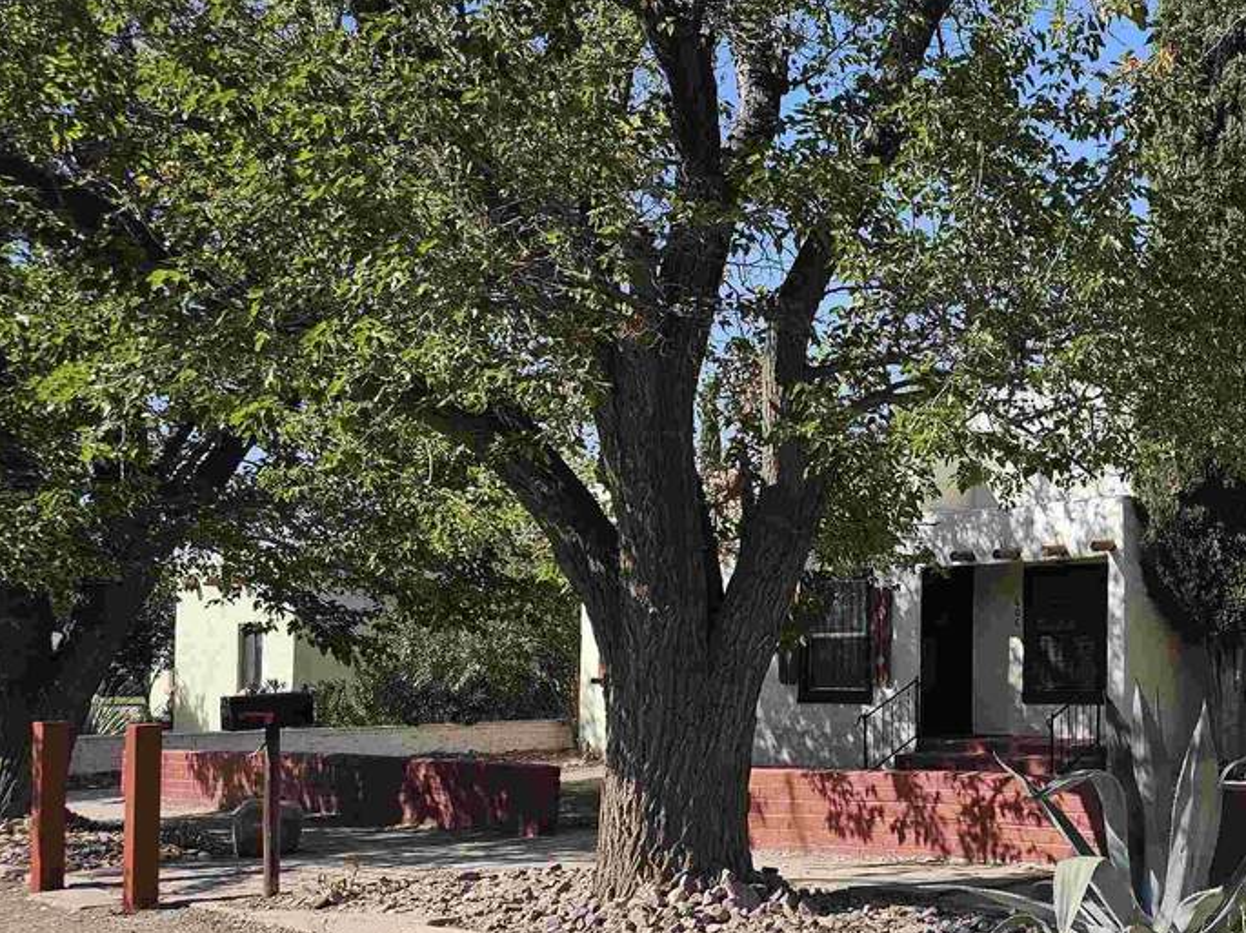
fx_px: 1547
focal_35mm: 43
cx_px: 1130
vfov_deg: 33.4
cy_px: 577
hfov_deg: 40.4
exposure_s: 1/1067
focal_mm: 6.3
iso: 20
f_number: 1.7
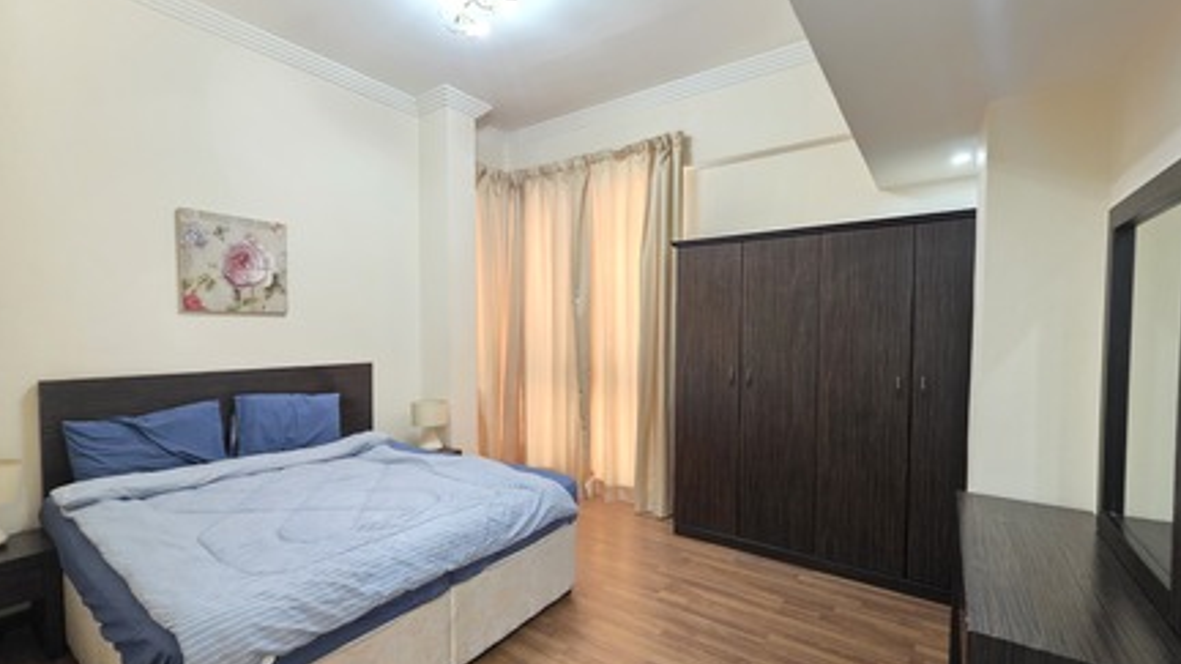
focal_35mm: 15
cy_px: 359
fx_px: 470
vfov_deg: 70.4
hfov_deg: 103.0
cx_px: 581
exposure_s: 1/25
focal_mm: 2.2
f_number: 1.9
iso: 1000
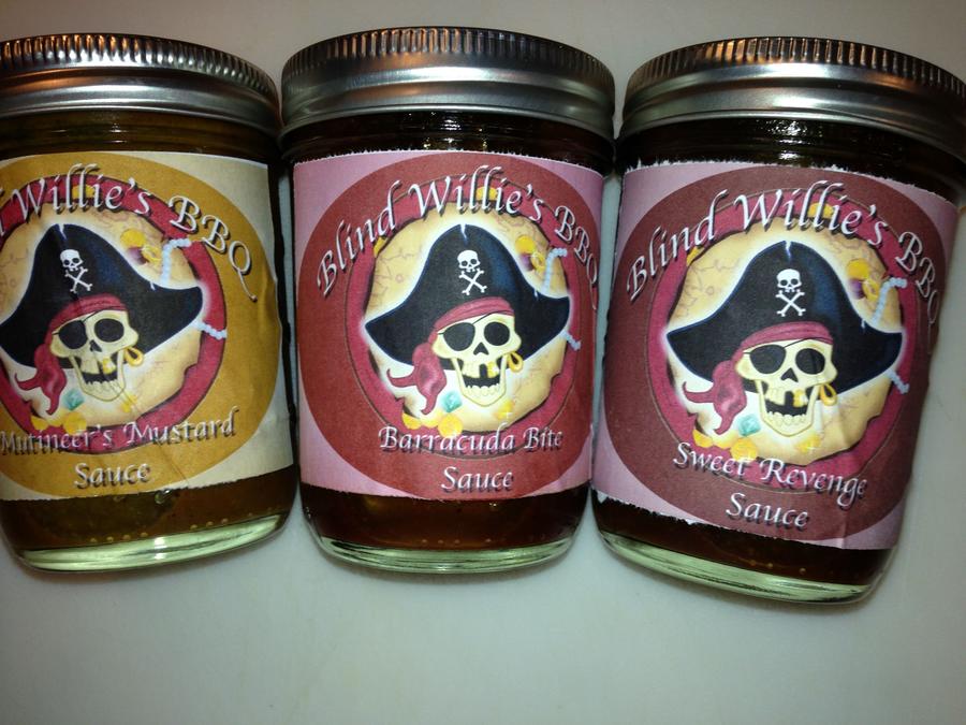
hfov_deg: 55.4
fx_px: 921
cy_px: 362
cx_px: 483
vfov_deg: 42.9
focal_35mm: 33
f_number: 2.4
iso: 50
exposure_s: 1/91
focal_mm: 4.13
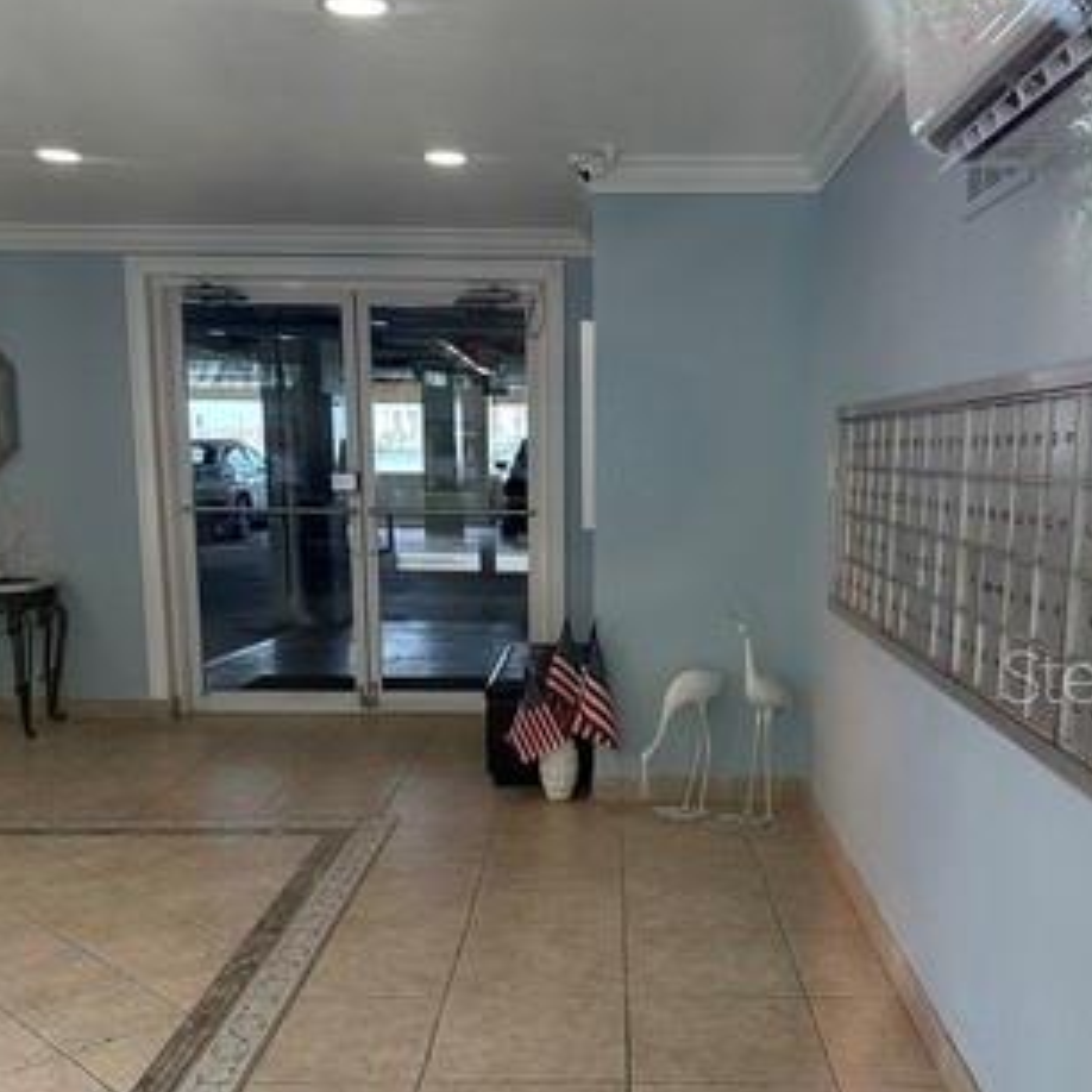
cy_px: 676
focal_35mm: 37
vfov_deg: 44.6
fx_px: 1321
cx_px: 625
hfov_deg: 44.8
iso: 125
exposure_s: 1/120
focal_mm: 6.86
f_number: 1.78
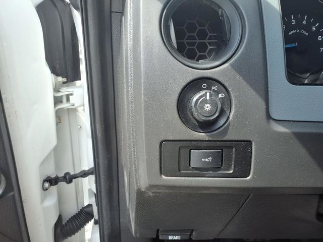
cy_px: 121
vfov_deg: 51.4
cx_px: 162
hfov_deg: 65.3
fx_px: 252
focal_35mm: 27
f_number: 1.9
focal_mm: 3.58
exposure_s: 1/238
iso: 40
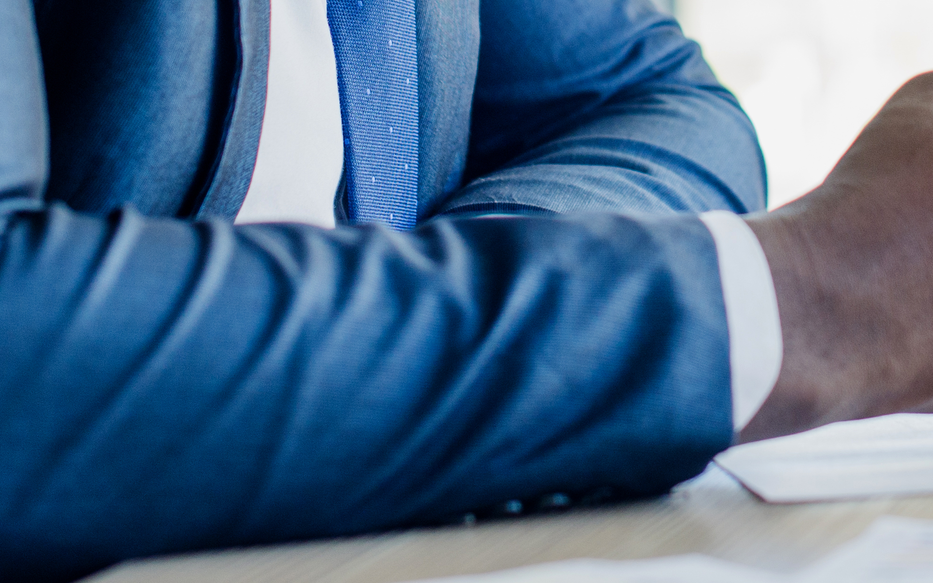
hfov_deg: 13.4
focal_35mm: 155
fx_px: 3941
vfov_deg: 8.3
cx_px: 827
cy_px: -243
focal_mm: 50
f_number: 2.8
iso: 320
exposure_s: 1/160
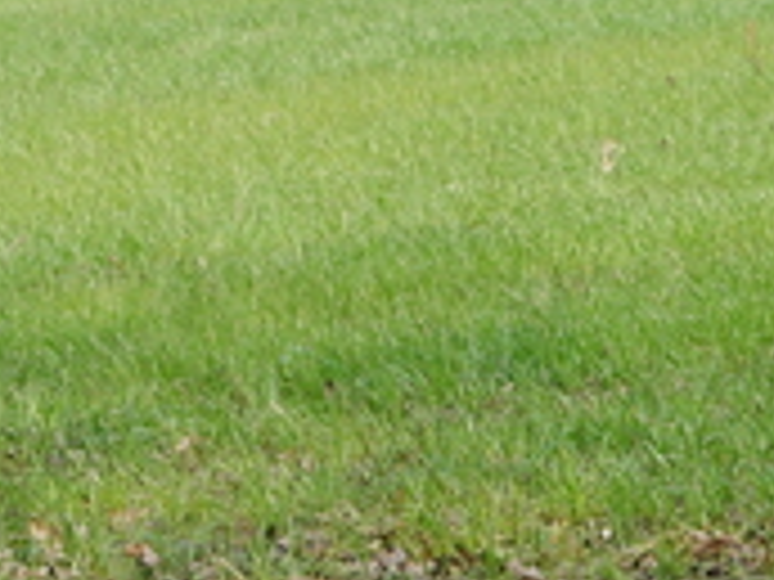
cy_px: 16
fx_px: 8586
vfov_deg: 3.9
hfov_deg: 5.1
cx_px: -225
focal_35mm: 384
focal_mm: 55
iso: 200
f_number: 6.3
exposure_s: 1/320
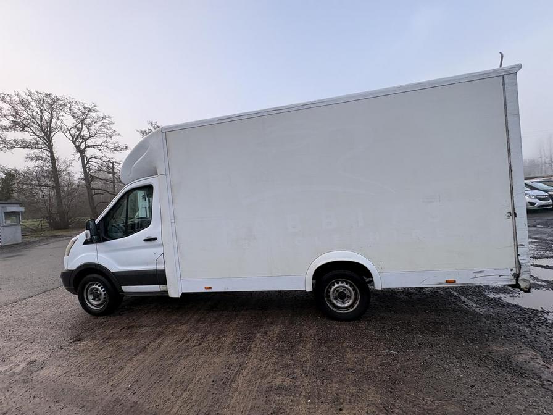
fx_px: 224
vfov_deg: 85.7
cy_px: 208
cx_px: 276
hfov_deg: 102.1
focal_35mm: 14
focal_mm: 2.22
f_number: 2.2
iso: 40
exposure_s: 1/178
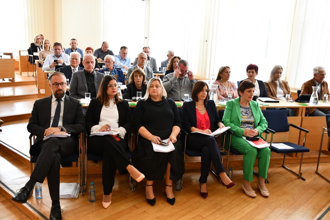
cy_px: 110
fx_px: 312
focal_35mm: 34
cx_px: 165
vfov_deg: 38.9
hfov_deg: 55.8
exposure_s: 1/160
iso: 800
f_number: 3.8
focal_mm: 23
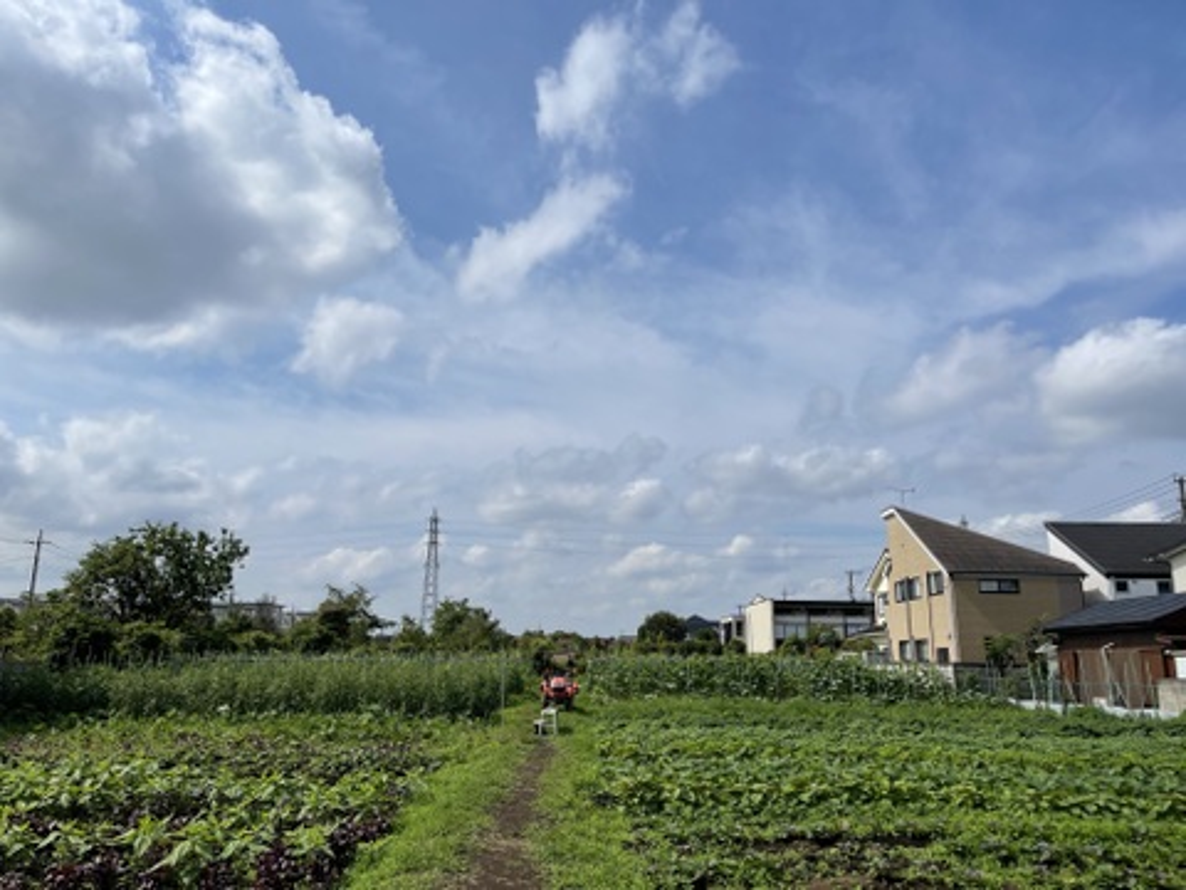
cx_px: 593
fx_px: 891
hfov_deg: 67.3
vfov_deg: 53.1
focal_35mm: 26
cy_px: 445
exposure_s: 1/8547
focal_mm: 5.1
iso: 32
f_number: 1.6
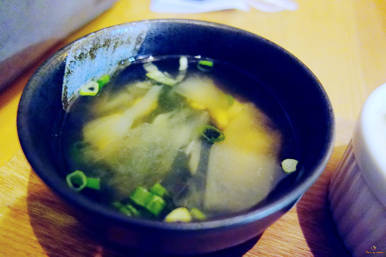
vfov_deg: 46.4
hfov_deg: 65.5
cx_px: 193
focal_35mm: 28
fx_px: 300
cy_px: 128
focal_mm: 10.4
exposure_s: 1/30
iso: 2000
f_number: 2
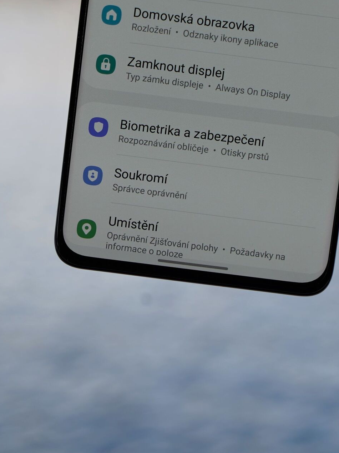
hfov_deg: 14.5
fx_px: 1332
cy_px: 226
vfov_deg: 19.3
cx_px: 186
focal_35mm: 102
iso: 125
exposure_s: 1/125
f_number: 6.3
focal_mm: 70
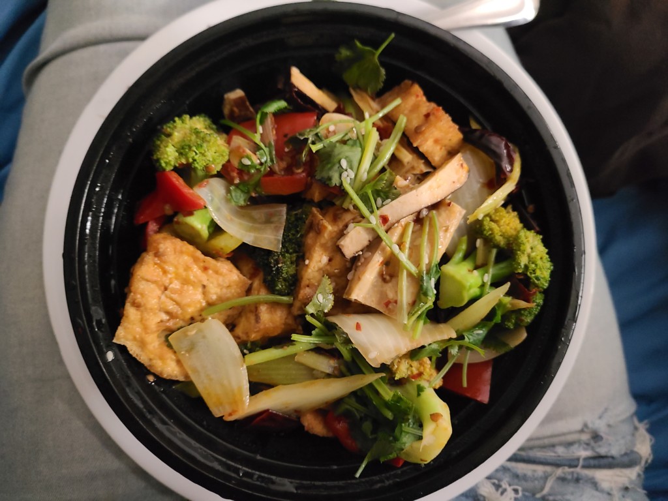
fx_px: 502
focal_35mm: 26
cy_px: 250
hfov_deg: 67.3
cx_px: 334
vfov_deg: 53.1
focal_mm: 5.4
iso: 1600
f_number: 1.8
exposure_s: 1/19
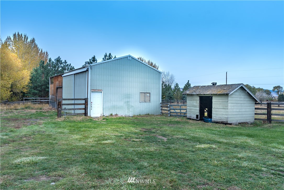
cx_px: 142
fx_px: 221
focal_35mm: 28
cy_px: 95
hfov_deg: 65.5
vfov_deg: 46.4
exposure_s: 1/60
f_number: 6.3
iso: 200
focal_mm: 28
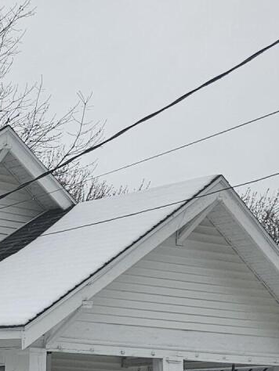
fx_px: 1041
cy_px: 456
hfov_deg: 14.0
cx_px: -183
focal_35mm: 97
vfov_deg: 19.0
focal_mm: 5.4
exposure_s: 1/545
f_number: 1.8
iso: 32
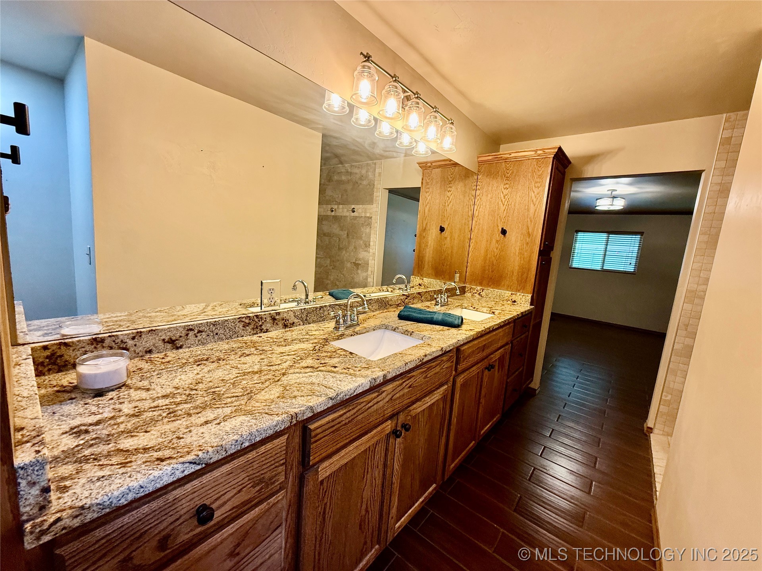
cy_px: 286
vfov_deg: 85.7
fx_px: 308
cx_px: 381
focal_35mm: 14
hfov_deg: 102.1
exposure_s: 1/60
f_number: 2.2
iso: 250
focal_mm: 2.22
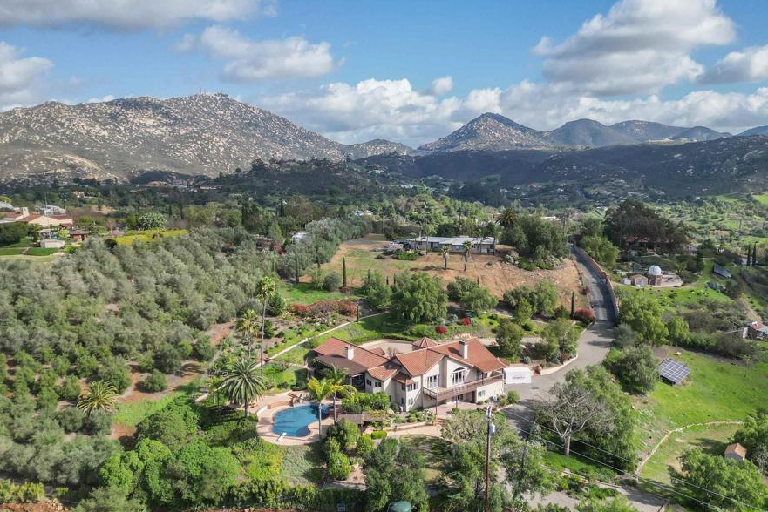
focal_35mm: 29
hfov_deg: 63.6
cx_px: 390
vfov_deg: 44.9
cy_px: 283
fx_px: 619
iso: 140
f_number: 1.7
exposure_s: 1/1000
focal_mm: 6.72
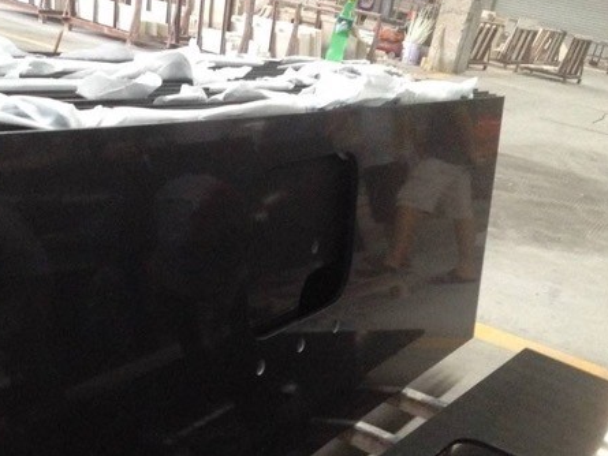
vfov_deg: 26.3
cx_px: 198
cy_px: 337
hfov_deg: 34.6
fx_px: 966
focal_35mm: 55
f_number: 2.4
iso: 400
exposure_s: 1/17
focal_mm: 4.28
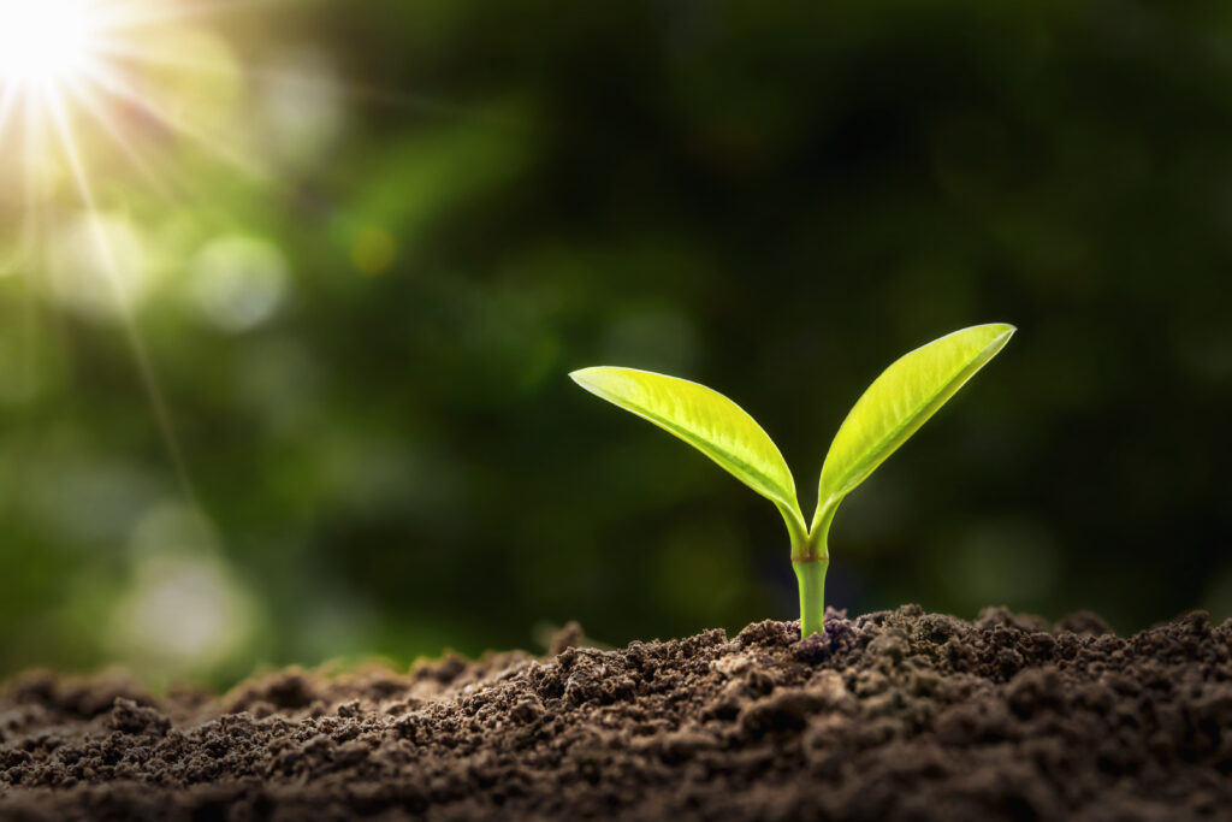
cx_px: 616
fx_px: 3080
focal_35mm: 90
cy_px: 411
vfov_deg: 15.2
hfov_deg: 22.6
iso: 100
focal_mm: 60
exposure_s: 1/125
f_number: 6.3
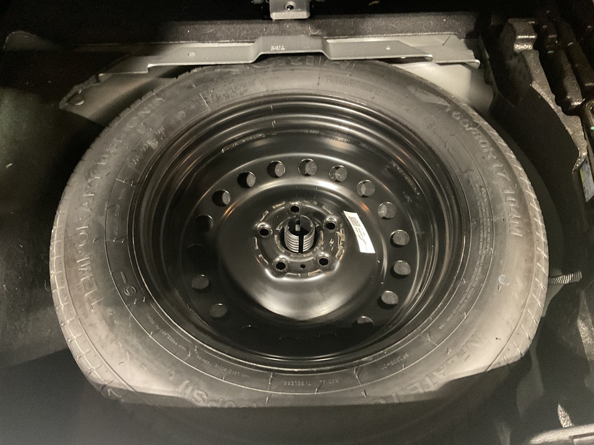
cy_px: 222
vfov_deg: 48.2
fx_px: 498
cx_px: 297
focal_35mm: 29
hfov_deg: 61.7
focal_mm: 3
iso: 500
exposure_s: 1/25
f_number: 1.8
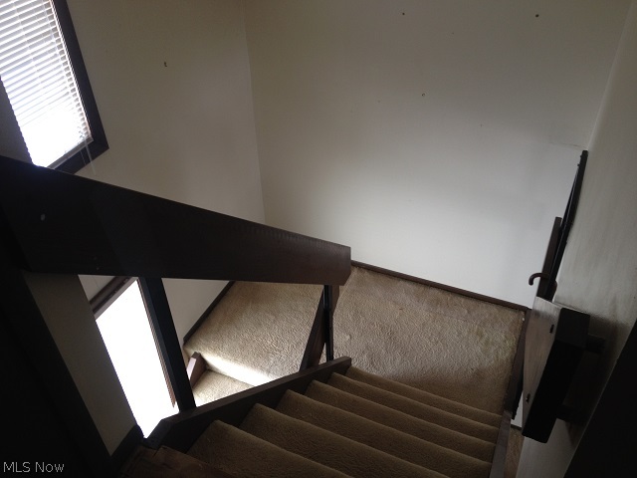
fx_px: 644
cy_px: 239
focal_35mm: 35
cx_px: 318
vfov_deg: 40.7
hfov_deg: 52.6
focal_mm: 4.28
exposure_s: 1/40
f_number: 2.4
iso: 50
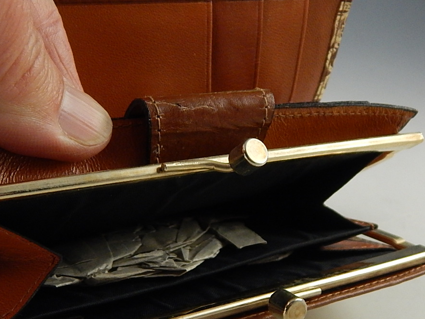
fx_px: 687
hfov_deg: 34.2
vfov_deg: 25.9
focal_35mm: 56
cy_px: 220
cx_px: 162
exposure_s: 1/80
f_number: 3.2
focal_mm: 5.6
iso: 400
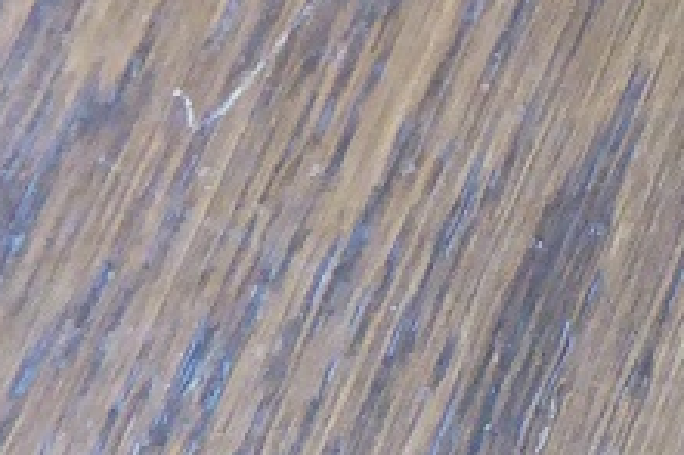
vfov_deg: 10.8
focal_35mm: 127
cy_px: 334
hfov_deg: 13.3
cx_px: 1476
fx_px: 2411
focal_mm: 4.3
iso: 400
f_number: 3.3
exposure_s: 1/20
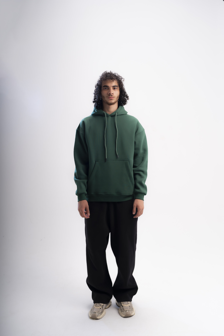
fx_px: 327
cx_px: 112
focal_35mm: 35
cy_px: 168
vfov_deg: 54.4
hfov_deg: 37.9
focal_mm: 35
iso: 100
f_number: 2.8
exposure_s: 1/250
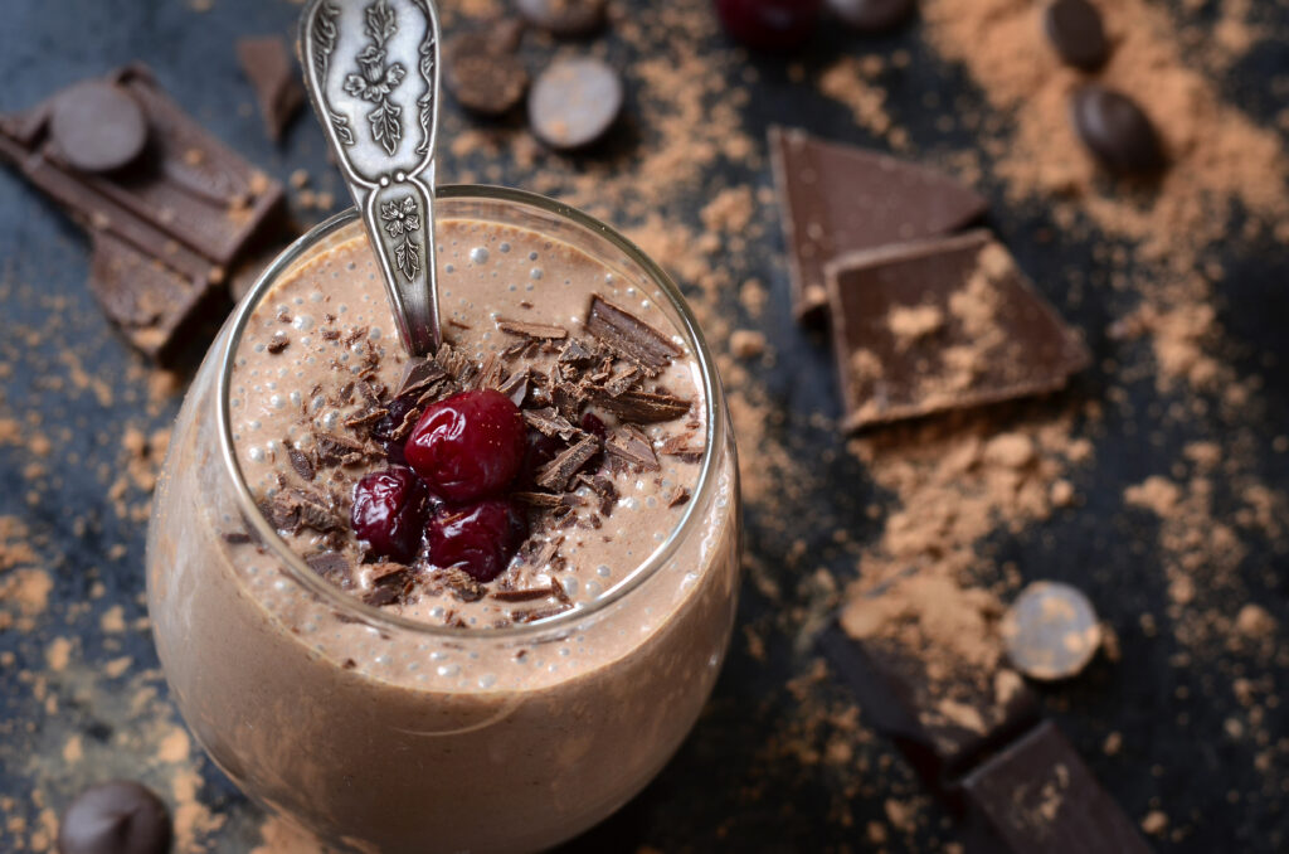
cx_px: 644
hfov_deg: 22.7
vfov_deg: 15.1
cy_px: 427
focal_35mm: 90
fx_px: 3215
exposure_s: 1/1.6
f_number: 5.6
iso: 200
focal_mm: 60
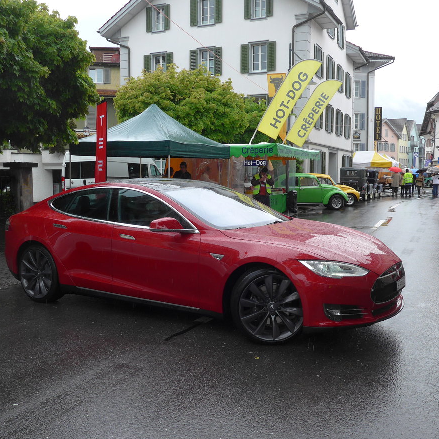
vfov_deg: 47.2
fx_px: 502
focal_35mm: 35
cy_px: 224
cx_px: 221
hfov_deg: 47.2
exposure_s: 1/250
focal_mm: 6
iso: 125
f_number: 2.8
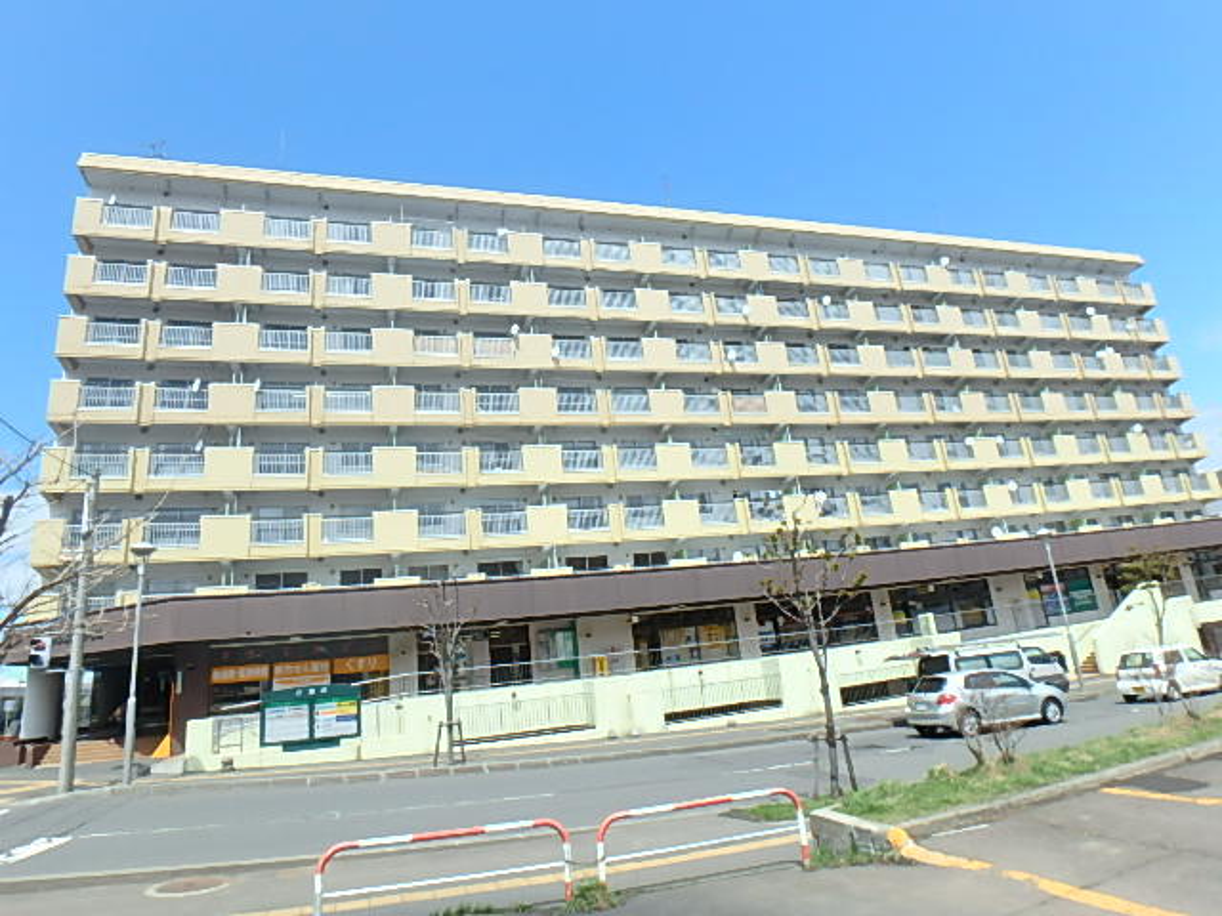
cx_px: 611
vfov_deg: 63.4
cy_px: 458
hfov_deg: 79.0
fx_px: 741
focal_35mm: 21
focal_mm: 3.7
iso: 125
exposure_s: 1/320
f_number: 6
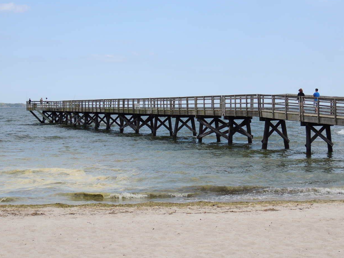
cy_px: 131
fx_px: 566
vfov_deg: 25.7
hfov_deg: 33.8
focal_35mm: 57
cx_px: 176
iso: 100
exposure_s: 1/800
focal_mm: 9.8
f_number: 3.7
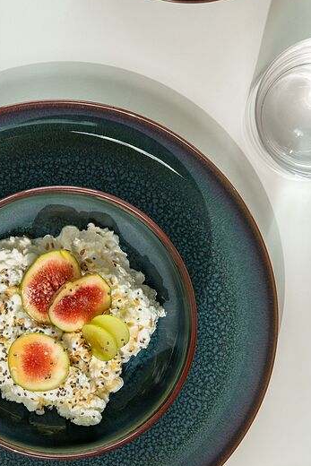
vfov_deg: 11.7
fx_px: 2266
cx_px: 73
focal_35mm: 175
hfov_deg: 7.8
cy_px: 291
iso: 100
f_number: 6.3
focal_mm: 105
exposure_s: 1/8
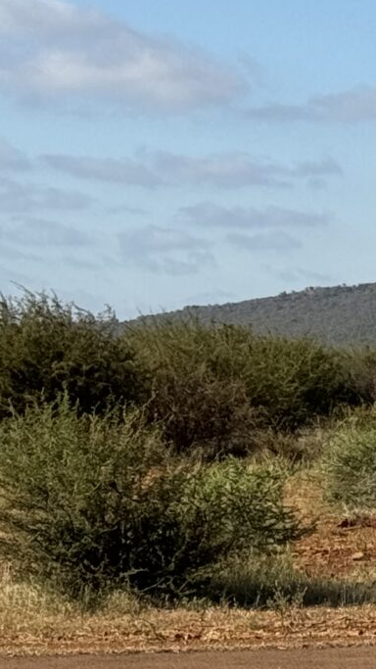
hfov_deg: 5.7
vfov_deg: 11.0
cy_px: 325
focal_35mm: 196
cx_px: 1223
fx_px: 3475
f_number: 1.78
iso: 64
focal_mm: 6.76
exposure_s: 1/4608
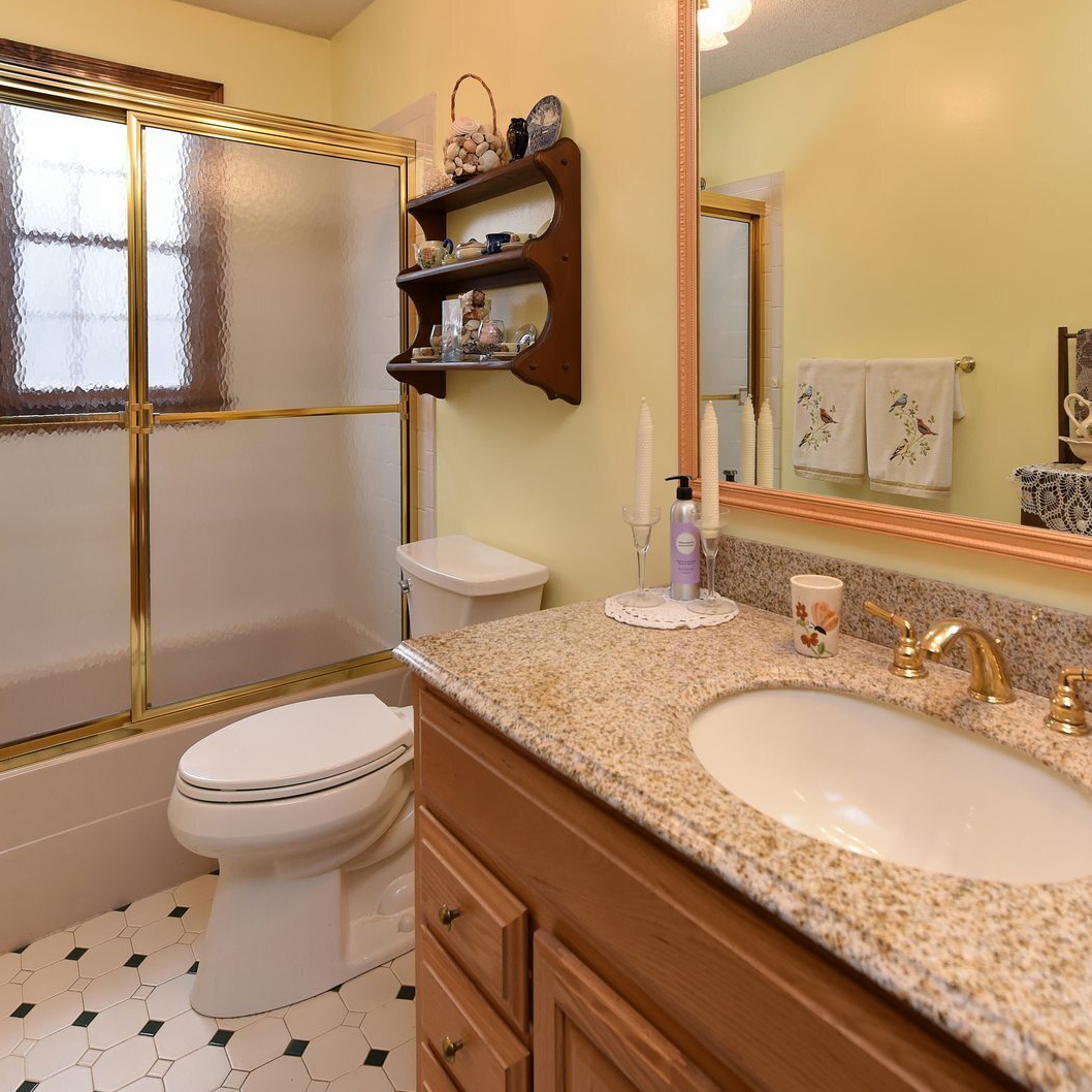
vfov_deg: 80.7
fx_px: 642
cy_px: 545
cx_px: 597
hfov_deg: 80.5
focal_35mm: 18
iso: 800
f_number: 5
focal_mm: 14
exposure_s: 1/100
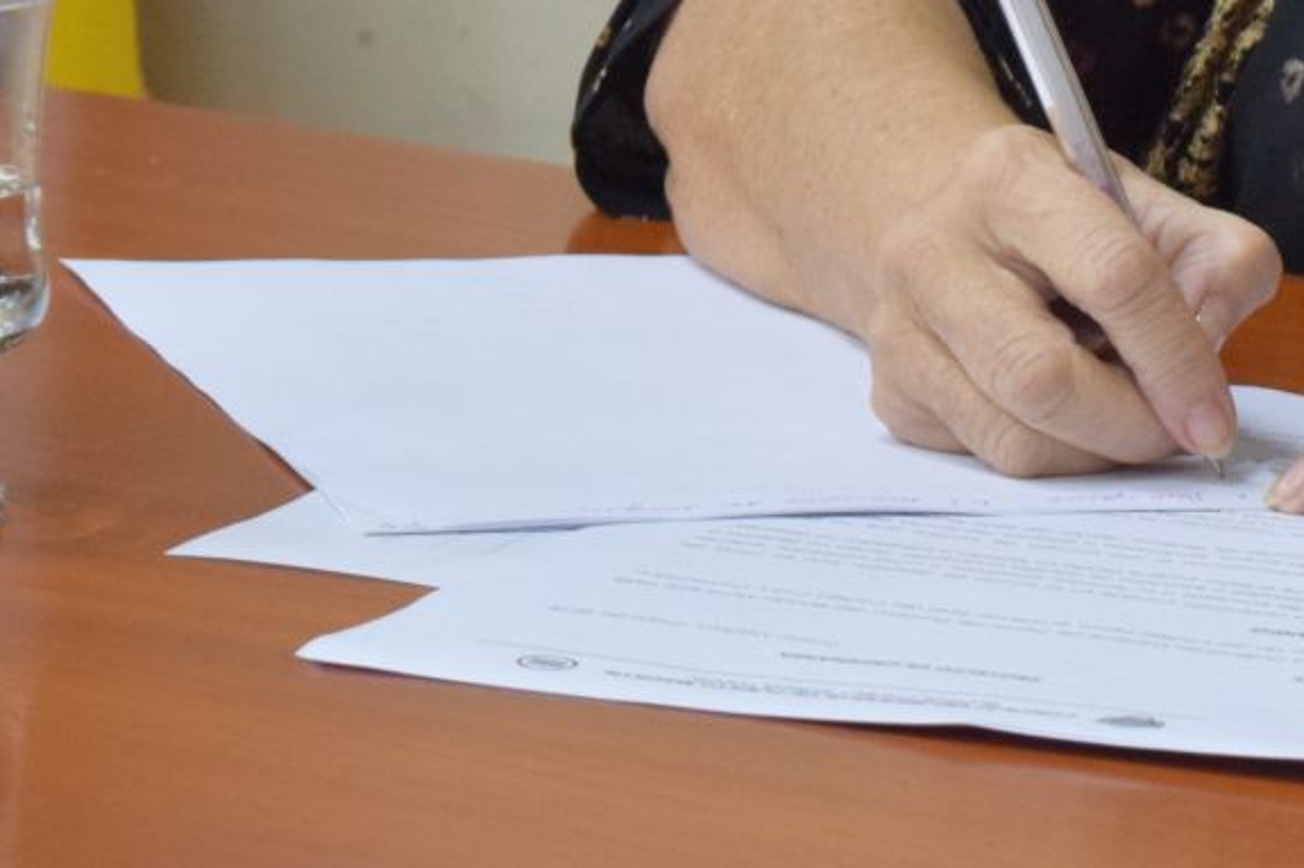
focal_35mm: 276
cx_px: 2018
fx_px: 9982
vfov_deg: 5.0
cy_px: -363
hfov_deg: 7.3
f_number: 5.6
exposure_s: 1/60
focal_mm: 55
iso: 1600
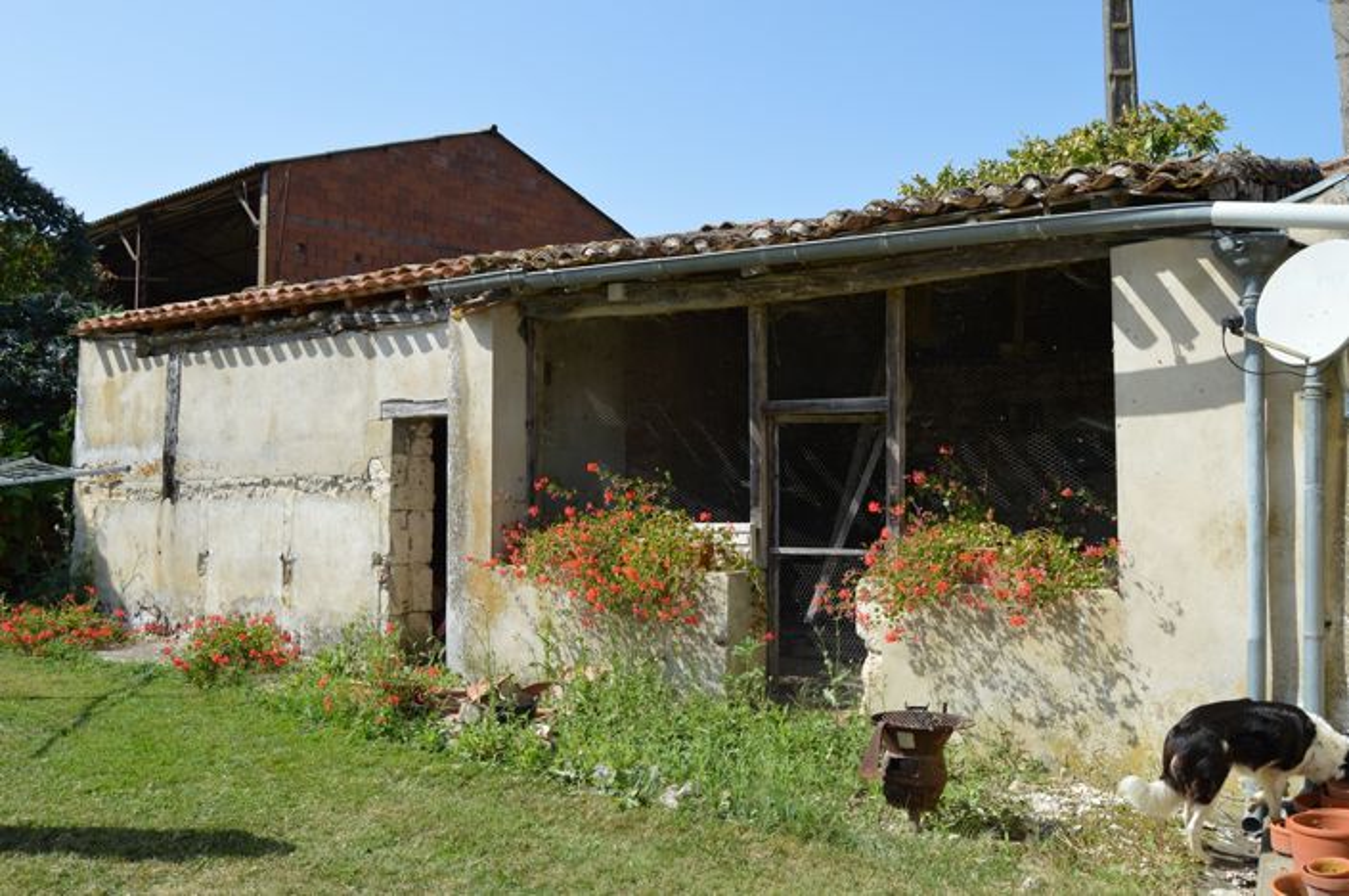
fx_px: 1123
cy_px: 448
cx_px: 674
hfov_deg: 62.0
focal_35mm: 30
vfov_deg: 43.5
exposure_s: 1/250
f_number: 7.1
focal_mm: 20
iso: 100
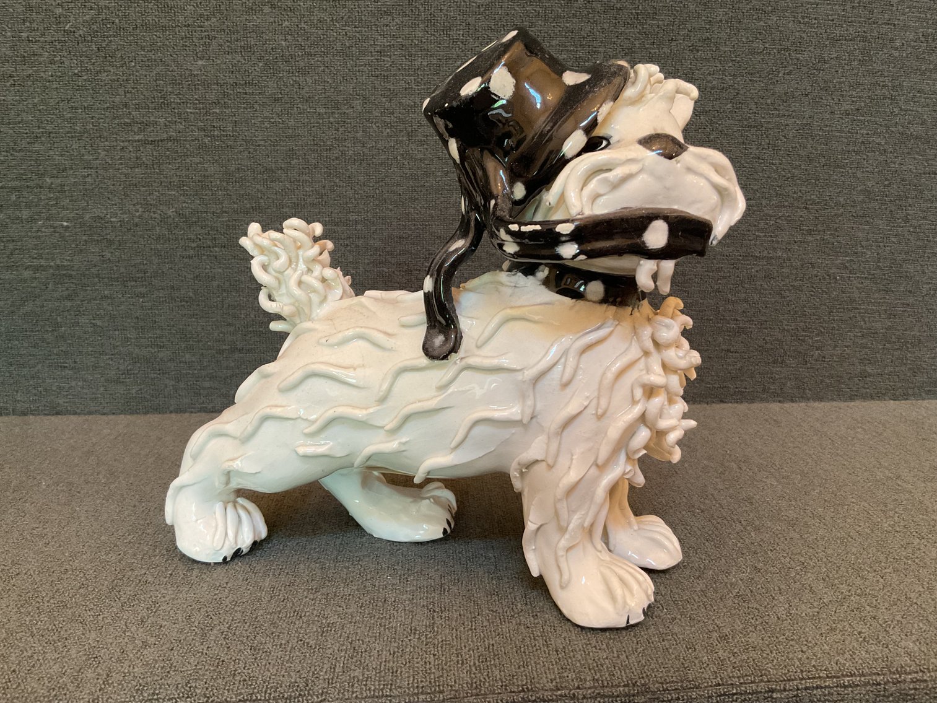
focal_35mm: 29
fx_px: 785
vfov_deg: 48.2
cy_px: 352
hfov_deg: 61.7
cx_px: 468
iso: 250
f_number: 1.8
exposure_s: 1/60
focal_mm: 3
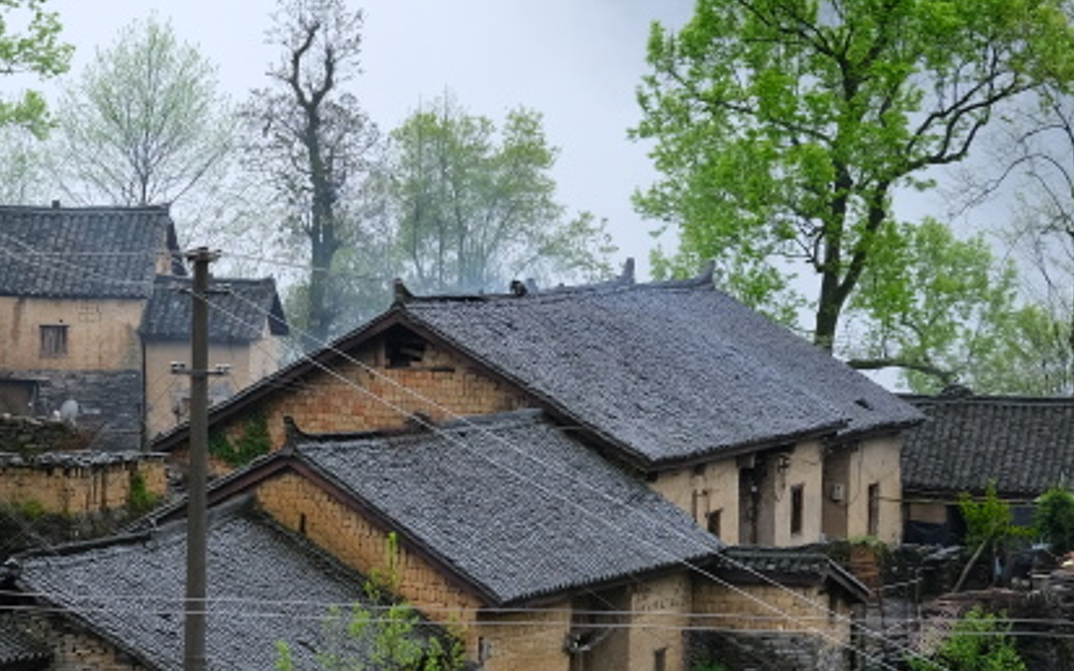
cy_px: 213
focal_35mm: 157
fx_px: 4595
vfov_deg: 8.3
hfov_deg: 13.0
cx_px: -255
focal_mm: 35
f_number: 5
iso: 160
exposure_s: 1/100
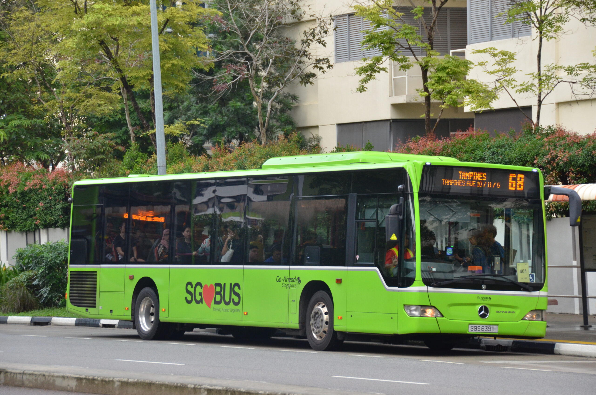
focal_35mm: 142
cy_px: 198
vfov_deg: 9.6
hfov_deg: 14.4
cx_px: 298
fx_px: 2354
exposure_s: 1/100
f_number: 7.1
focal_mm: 95
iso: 800
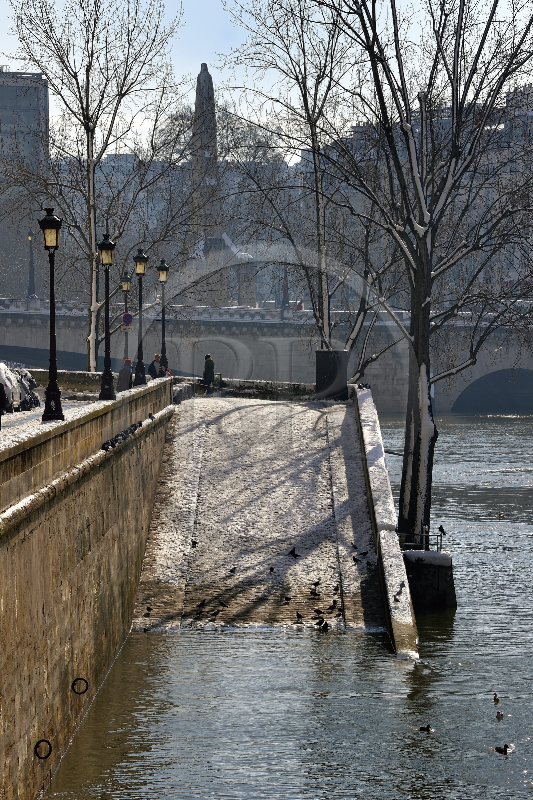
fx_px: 4001
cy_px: 400
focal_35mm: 180
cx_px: 266
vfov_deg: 11.4
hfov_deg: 7.6
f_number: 14
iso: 200
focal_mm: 180
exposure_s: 1/320
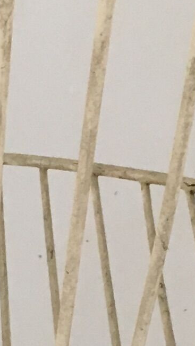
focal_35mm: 195
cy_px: 342
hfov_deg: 6.2
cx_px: -8
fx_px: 1794
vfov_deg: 11.0
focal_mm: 4.15
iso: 125
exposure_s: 1/33
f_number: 2.2
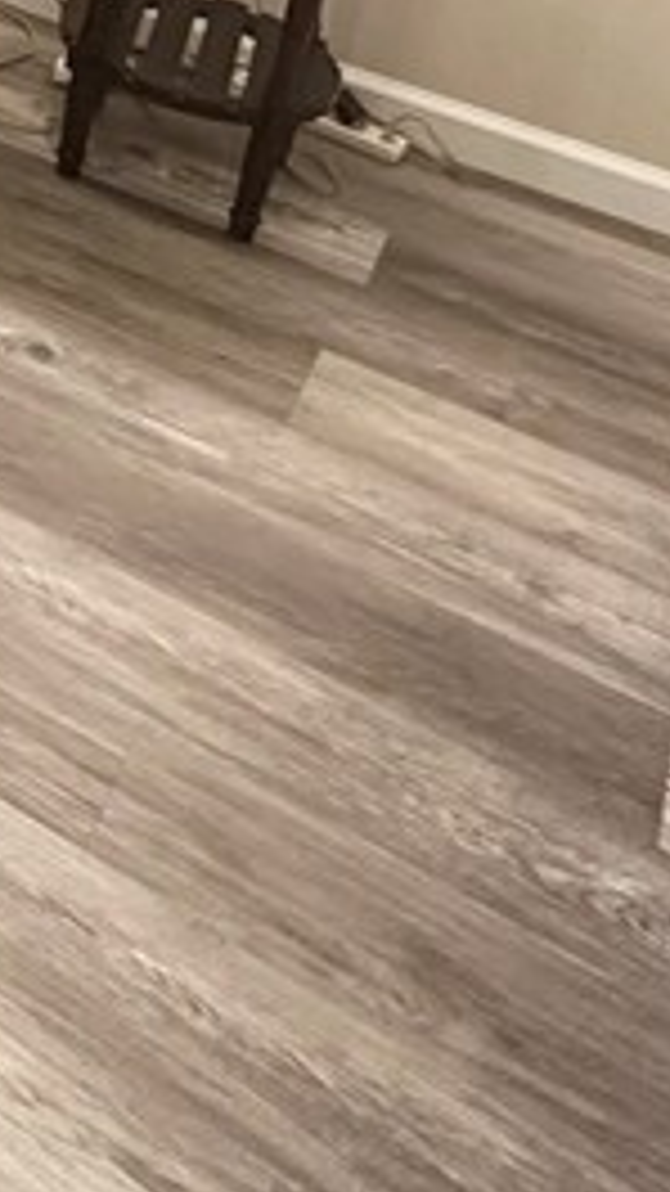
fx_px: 1864
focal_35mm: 59
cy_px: -378
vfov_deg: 28.6
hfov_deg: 14.6
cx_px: -859
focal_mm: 2.22
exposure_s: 1/120
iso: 250
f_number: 2.2
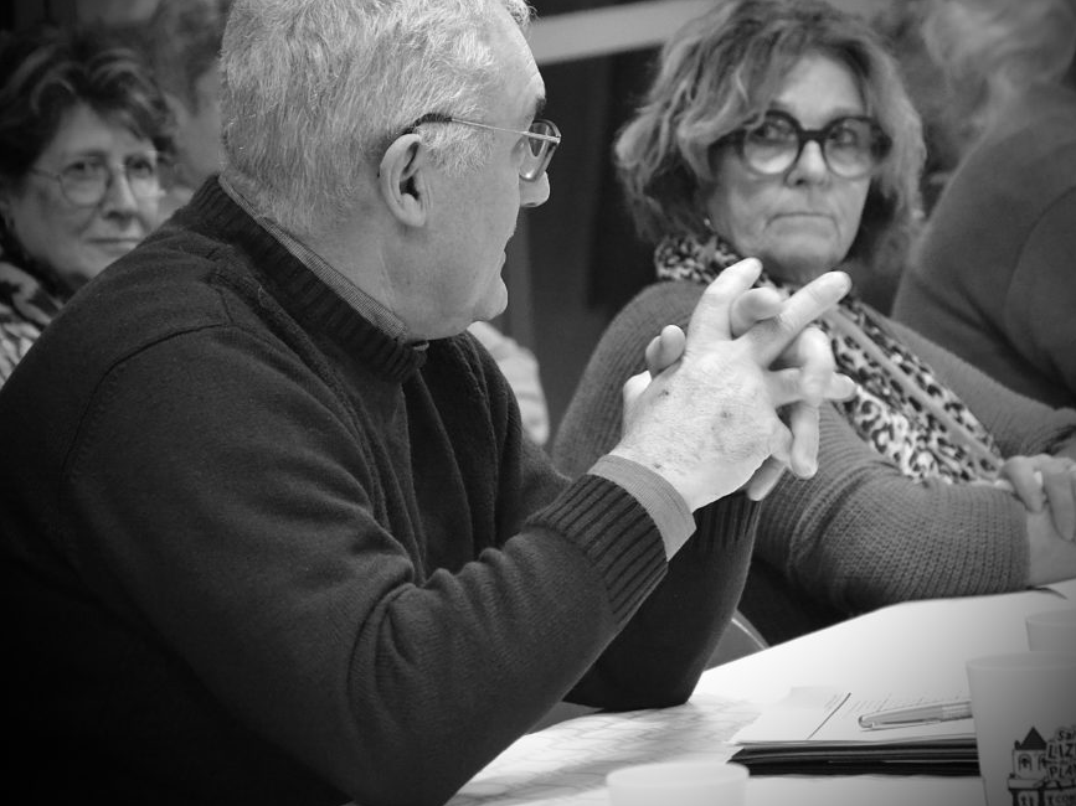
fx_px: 6298
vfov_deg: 7.3
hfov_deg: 9.8
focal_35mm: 203
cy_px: 347
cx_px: 550
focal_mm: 105
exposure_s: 1/40
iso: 3200
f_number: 5.6
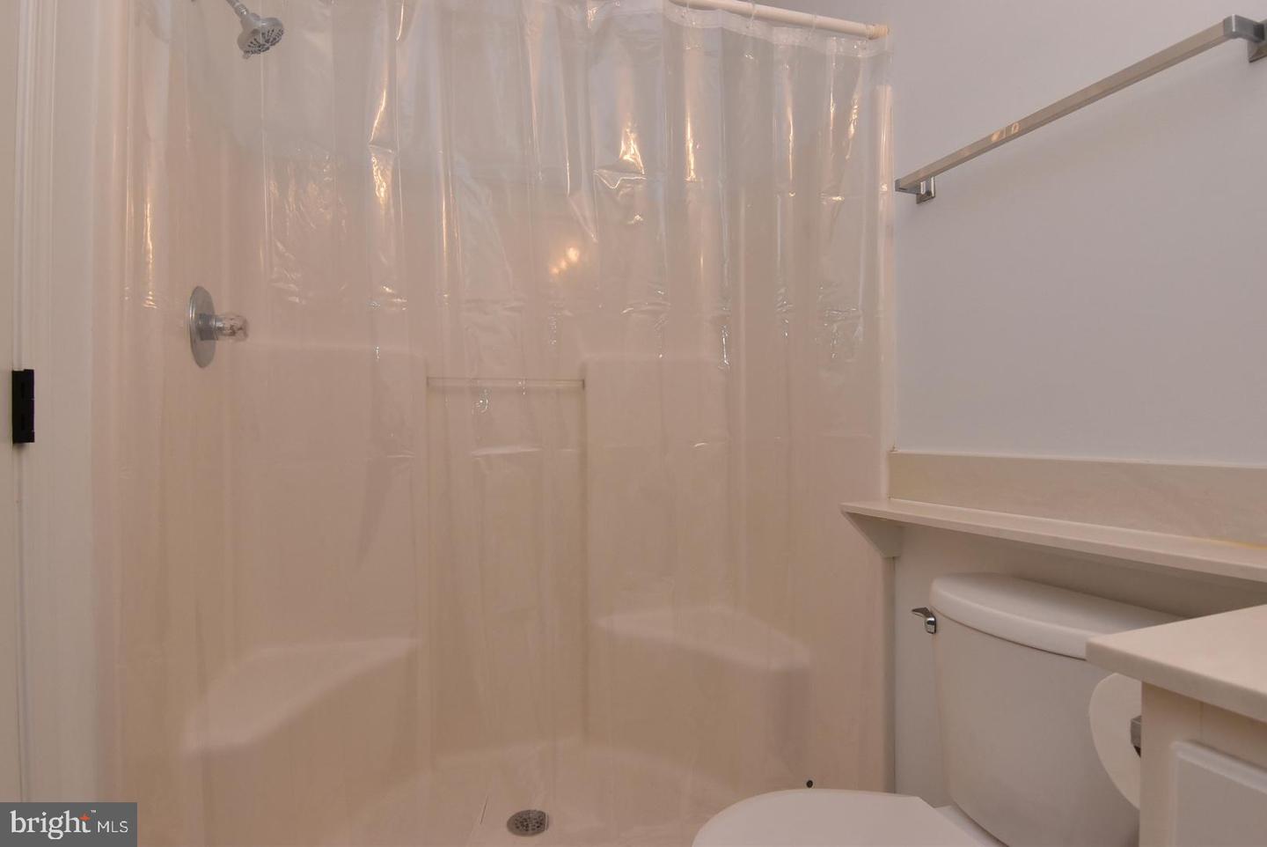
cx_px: 634
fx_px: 634
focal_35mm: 18
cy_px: 424
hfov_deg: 90.0
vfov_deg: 67.5
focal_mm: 12
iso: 800
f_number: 9
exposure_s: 1/80
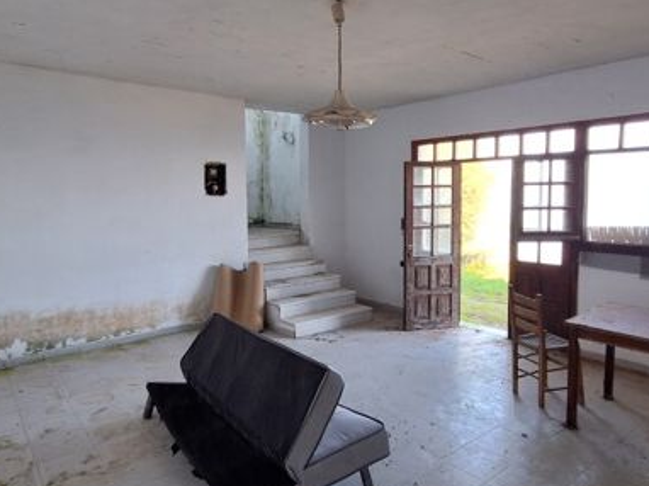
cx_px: 359
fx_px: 450
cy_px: 226
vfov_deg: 56.7
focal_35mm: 24
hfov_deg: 71.4
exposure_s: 1/60
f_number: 2.2
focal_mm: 1.74
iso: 50
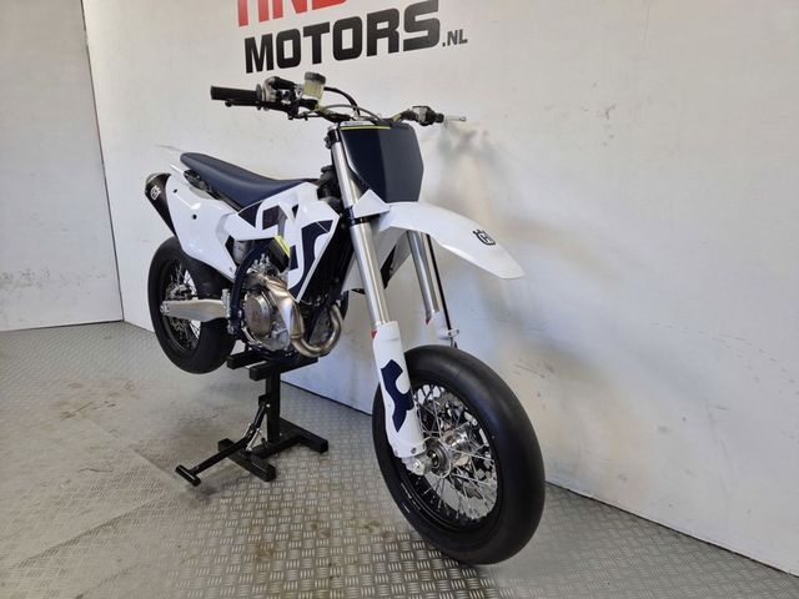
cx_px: 400
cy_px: 300
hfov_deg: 73.9
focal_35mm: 23
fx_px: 531
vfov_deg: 58.9
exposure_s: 1/100
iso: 200
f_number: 1.8
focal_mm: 5.4
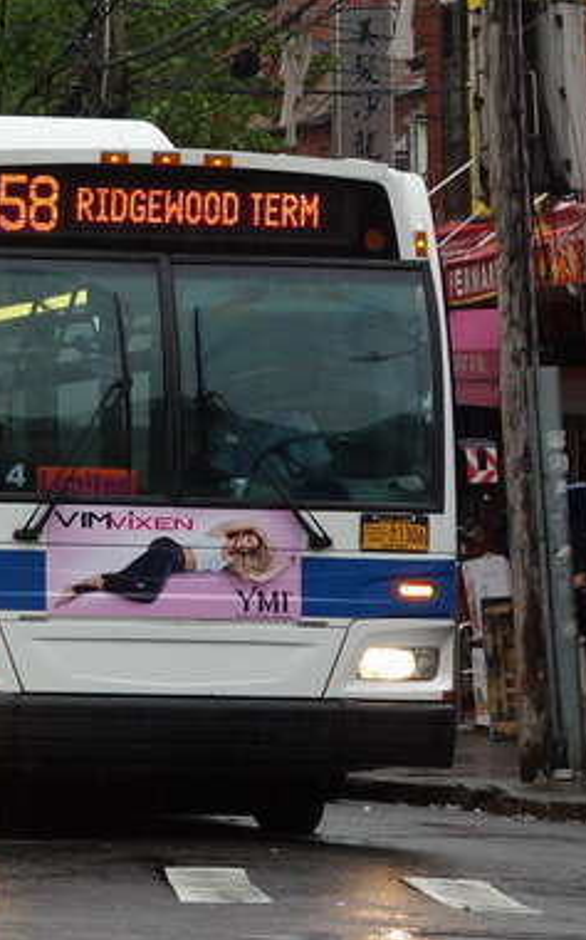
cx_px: 52
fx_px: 3352
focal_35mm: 131
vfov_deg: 16.0
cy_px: 476
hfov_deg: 9.9
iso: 125
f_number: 4
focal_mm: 22.49
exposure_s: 1/100
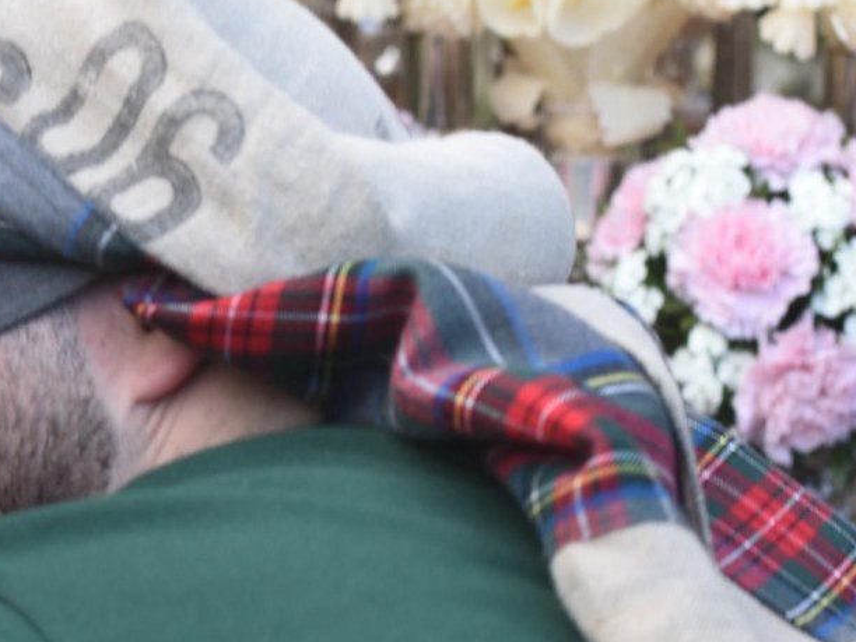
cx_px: 73
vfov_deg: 8.4
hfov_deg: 11.2
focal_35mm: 176
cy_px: 406
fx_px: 4352
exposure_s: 1/80
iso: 400
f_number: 5
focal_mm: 70
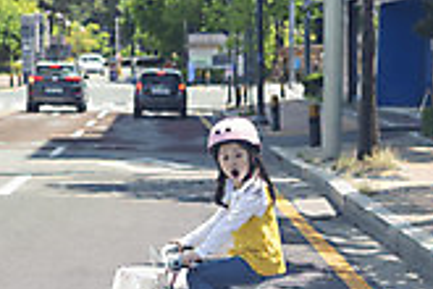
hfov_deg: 14.9
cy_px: 242
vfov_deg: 9.9
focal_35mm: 138
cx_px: 230
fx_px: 1660
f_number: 2.8
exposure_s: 1/160
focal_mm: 38
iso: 200
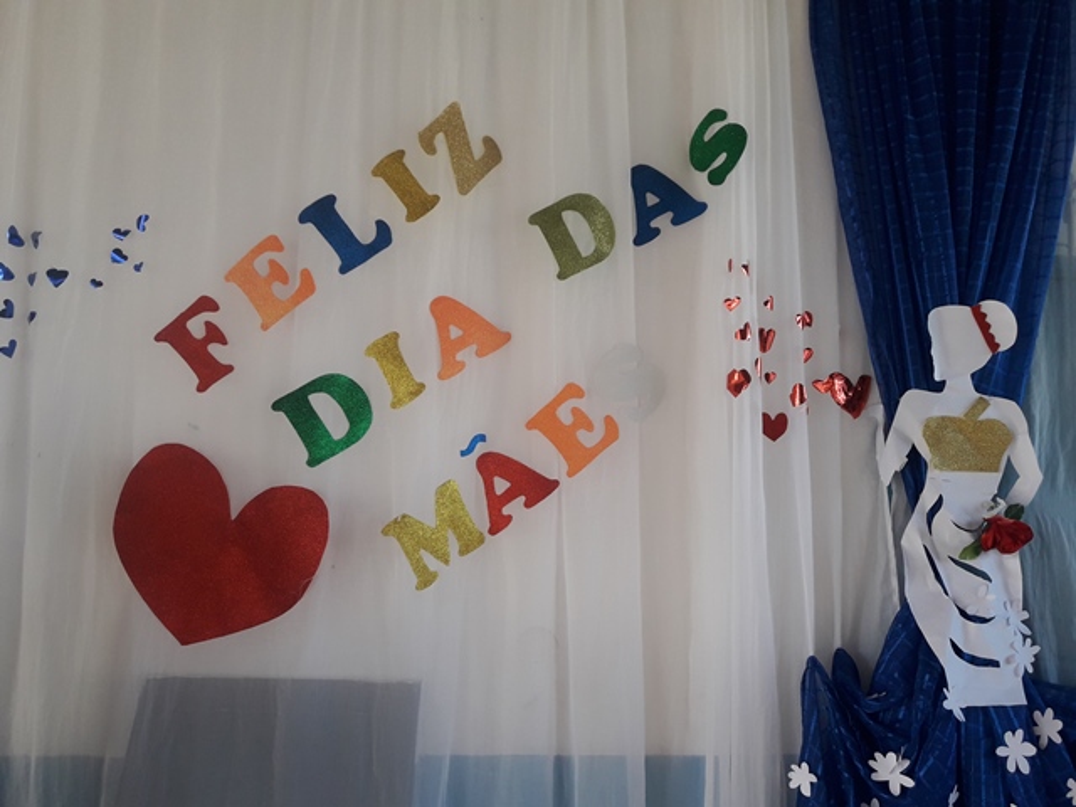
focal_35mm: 28
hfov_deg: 63.4
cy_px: 404
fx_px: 870
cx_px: 538
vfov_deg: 49.7
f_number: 1.9
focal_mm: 3.7
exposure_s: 1/120
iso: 64
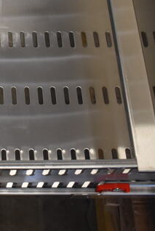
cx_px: -45
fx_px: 554
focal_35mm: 86
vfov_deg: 22.8
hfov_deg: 15.2
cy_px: 8
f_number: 3.5
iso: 800
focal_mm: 20
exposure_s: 1/125
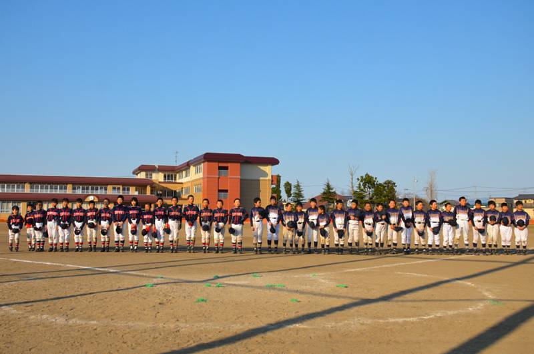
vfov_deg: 36.7
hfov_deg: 53.2
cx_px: 267
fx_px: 533
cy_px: 177
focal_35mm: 36
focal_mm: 24
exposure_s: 1/1600
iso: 400
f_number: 6.3
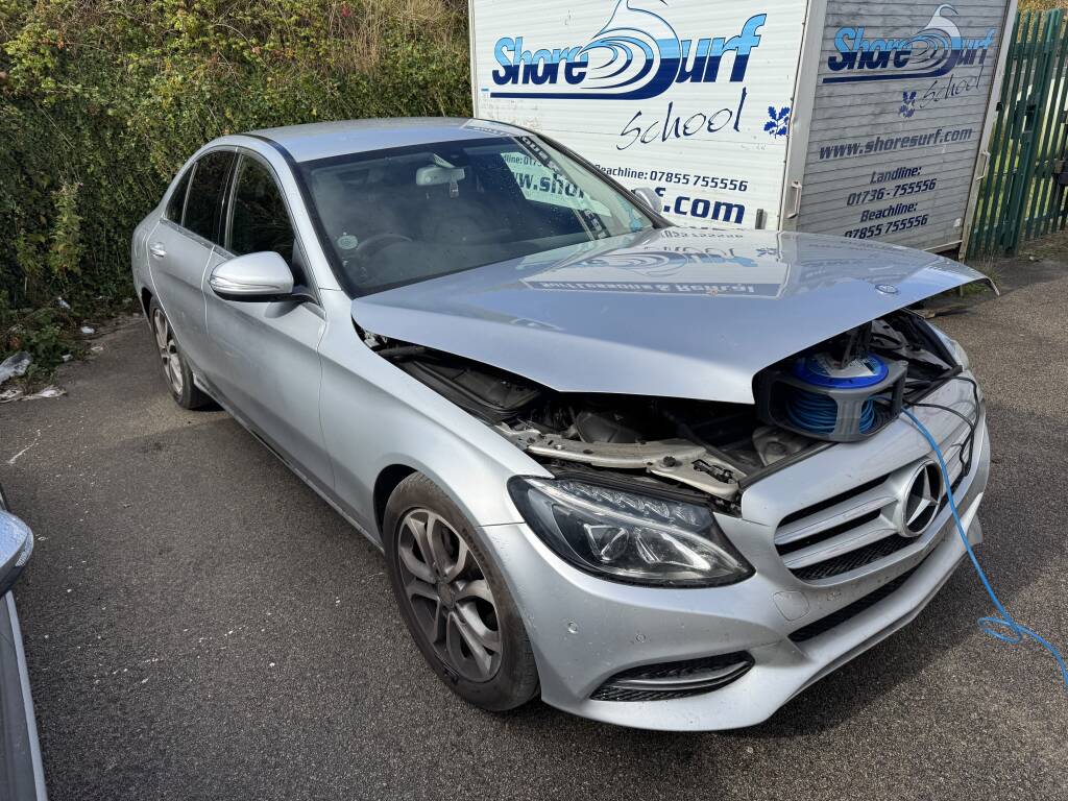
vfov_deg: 56.8
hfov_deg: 71.6
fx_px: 740
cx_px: 534
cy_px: 400
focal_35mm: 24
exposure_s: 1/3413
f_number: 1.78
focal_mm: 6.76
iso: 80
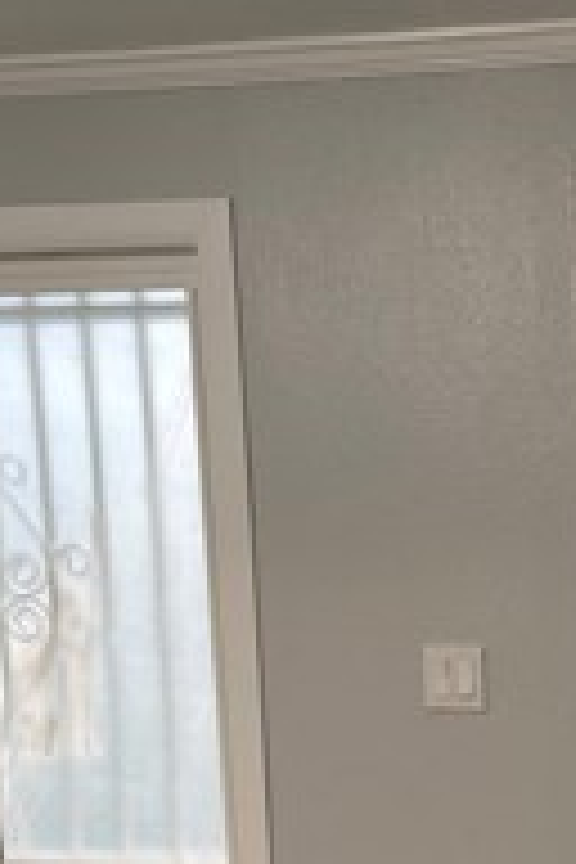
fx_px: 2160
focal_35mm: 90
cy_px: 1008
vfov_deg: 21.2
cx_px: 918
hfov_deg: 14.0
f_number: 1.6
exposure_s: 1/60
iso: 80
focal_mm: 5.1
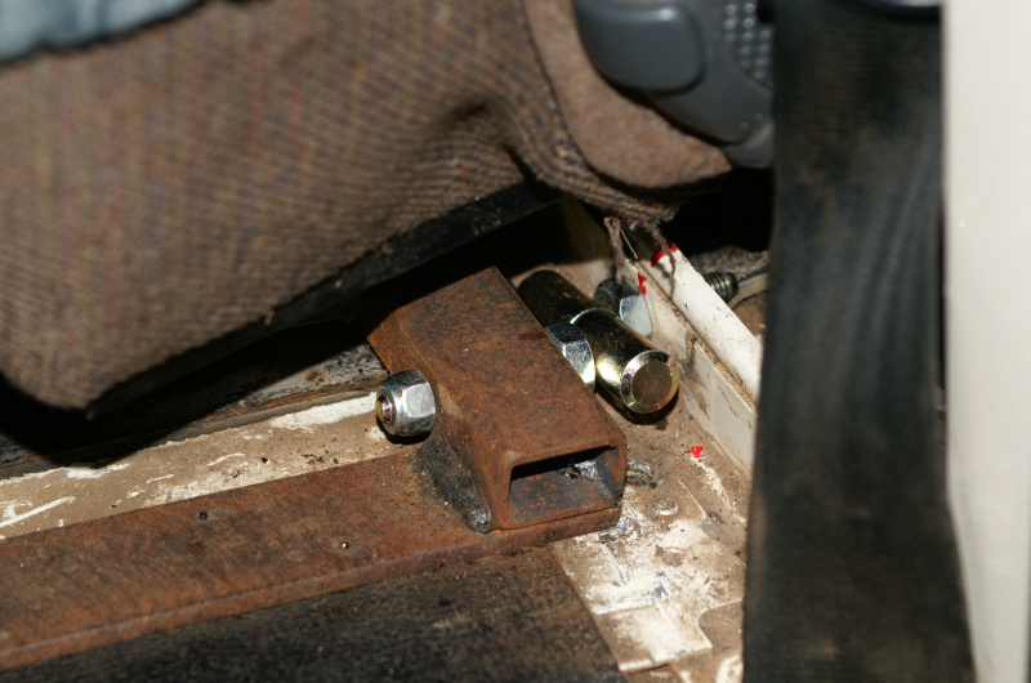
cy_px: 342
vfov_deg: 13.0
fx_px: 3001
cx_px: 516
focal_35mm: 105
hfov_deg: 19.5
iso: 100
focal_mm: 70
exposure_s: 1/60
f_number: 5.6
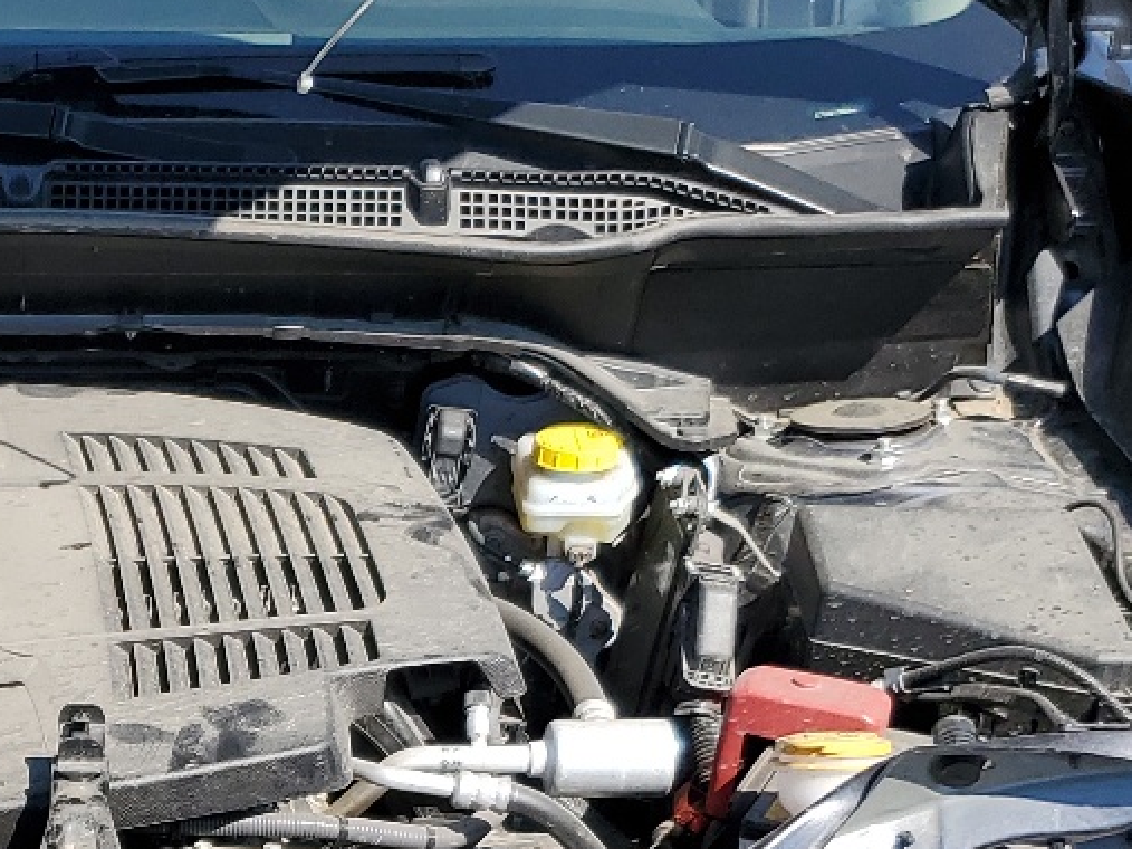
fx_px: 2681
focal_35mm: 82
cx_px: 38
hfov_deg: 23.0
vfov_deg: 17.0
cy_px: 1079
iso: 50
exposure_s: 1/2500
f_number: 1.5
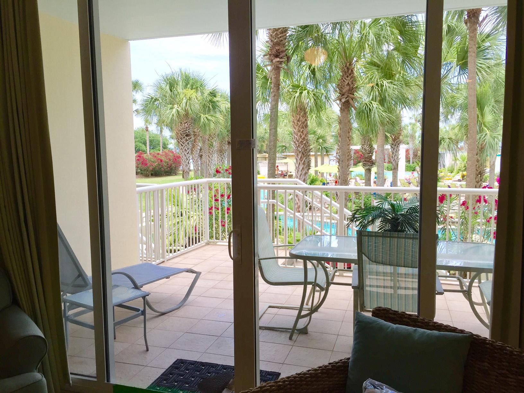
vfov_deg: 48.2
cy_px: 196
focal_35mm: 29
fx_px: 439
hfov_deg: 61.7
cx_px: 262
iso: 32
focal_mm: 4.15
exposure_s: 1/321
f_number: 2.2
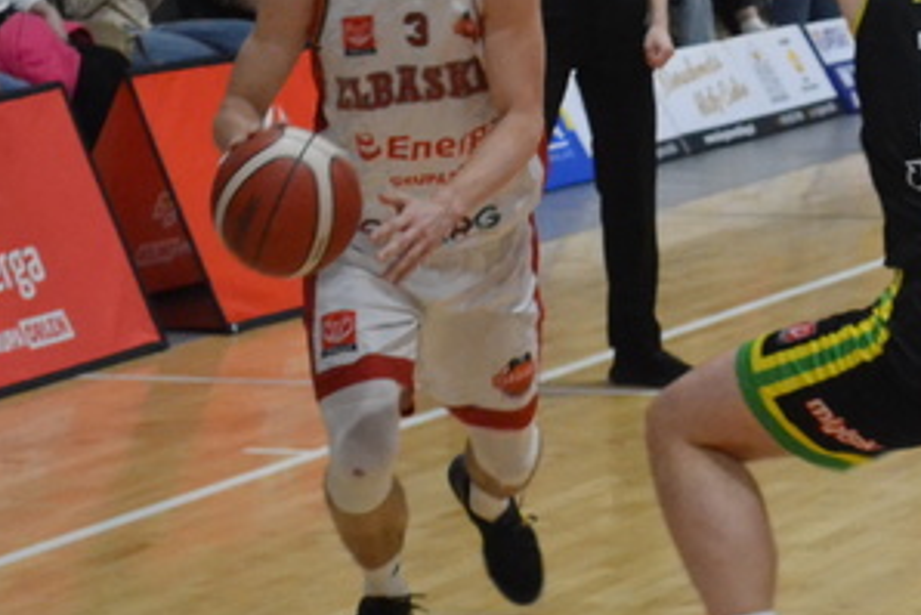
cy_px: 49
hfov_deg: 8.7
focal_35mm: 236
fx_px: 6051
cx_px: 867
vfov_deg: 5.8
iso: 3200
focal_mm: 55
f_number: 5.6
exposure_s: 1/160
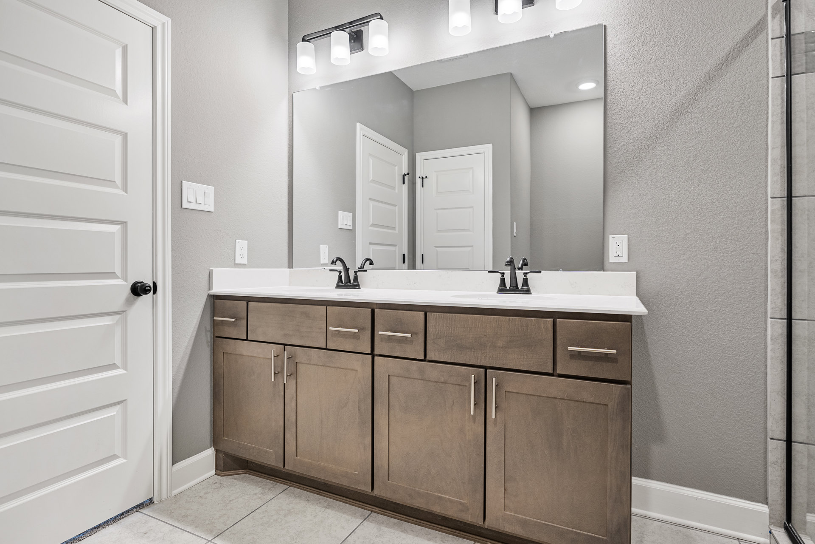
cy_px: 272
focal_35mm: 18
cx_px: 408
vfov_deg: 67.4
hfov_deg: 90.0
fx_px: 407
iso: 400
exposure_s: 1/30
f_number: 2.8
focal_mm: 12
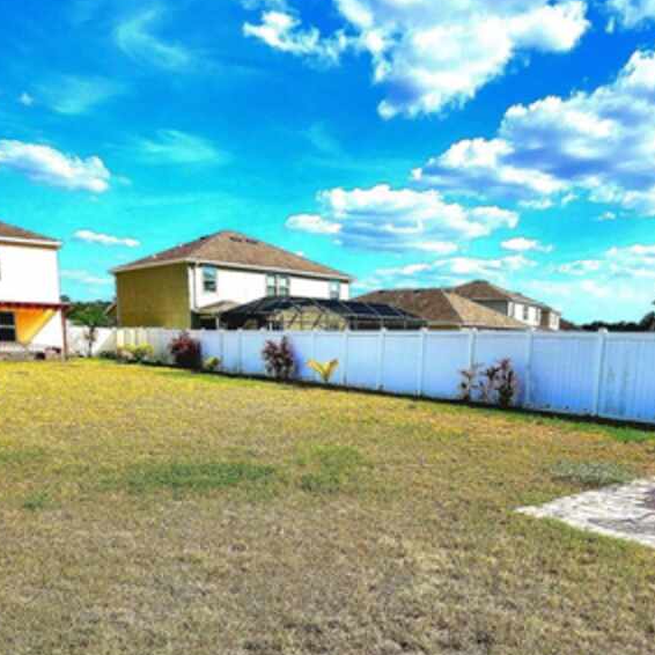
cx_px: 395
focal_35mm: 26
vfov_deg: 59.3
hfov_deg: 60.4
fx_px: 557
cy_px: 446
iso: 50
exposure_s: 1/2500
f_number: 2.2
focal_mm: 2.2
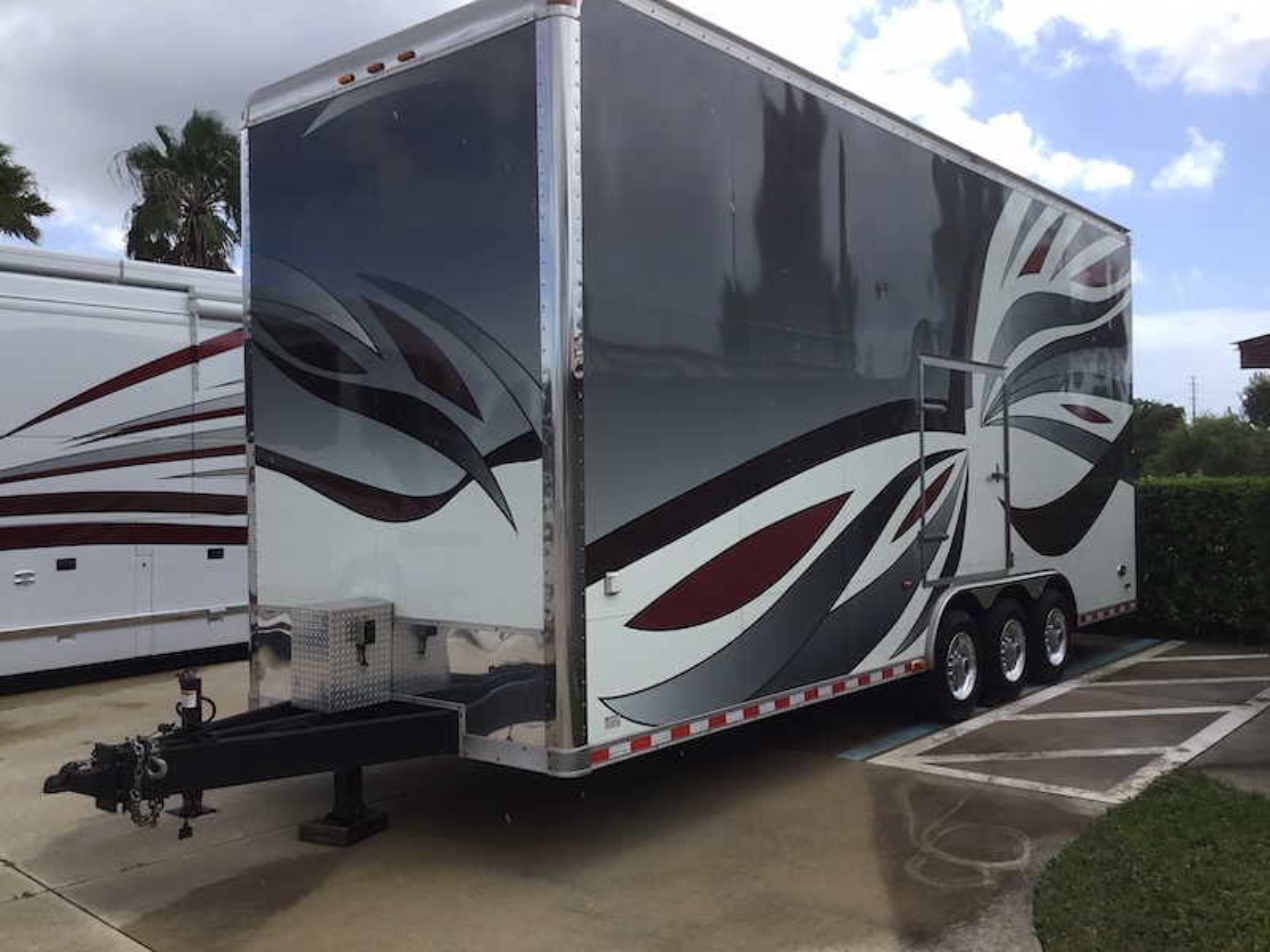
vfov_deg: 45.4
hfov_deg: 58.4
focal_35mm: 31
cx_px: 635
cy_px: 476
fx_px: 1137
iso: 25
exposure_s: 1/1006
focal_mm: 3.3
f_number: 2.4
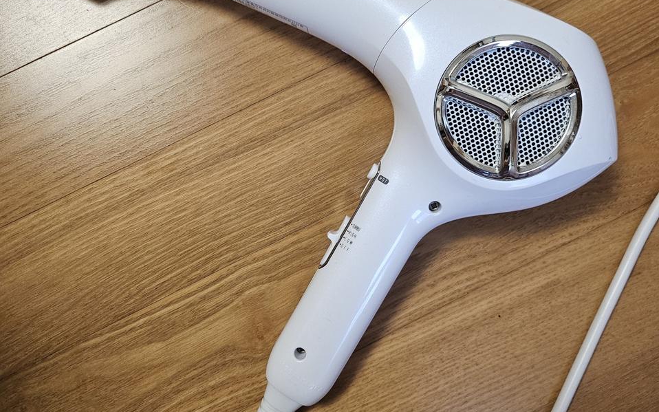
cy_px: 177
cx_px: 330
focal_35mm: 34
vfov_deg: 37.2
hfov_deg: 56.7
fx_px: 611
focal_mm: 5
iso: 640
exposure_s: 1/120
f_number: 1.8
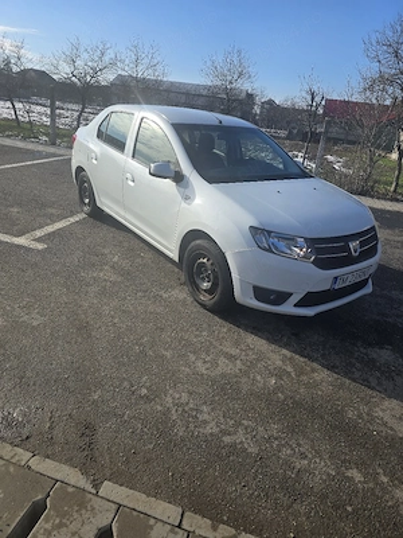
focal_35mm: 23
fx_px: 357
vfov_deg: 73.9
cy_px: 269
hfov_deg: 58.9
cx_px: 202
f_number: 1.7
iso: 12
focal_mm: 6.3
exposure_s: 1/909
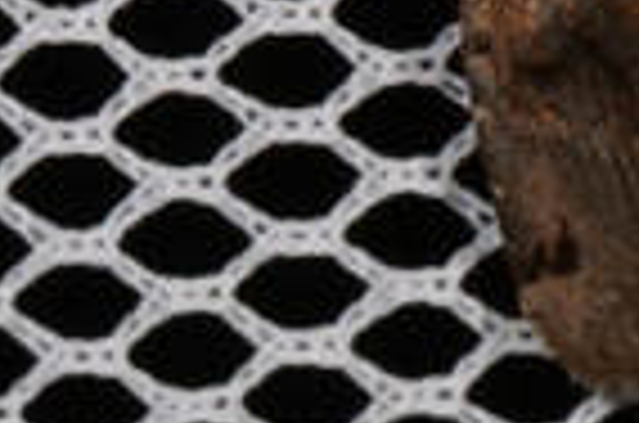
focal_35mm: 712
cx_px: 693
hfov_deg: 2.9
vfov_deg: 1.9
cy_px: -212
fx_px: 12606
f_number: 22
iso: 100
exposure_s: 1/60
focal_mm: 85
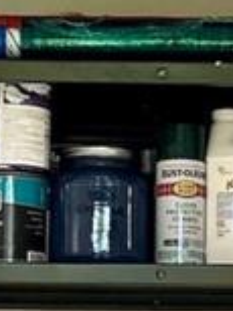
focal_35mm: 203
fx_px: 1827
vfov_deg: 9.6
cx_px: 142
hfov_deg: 7.3
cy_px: 366
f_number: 1.5
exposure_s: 1/121
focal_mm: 5.7
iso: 125
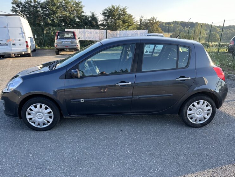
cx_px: 111
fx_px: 177
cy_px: 87
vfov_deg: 53.1
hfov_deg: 67.2
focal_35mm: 26
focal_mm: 6.86
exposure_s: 1/511
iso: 80
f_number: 1.78
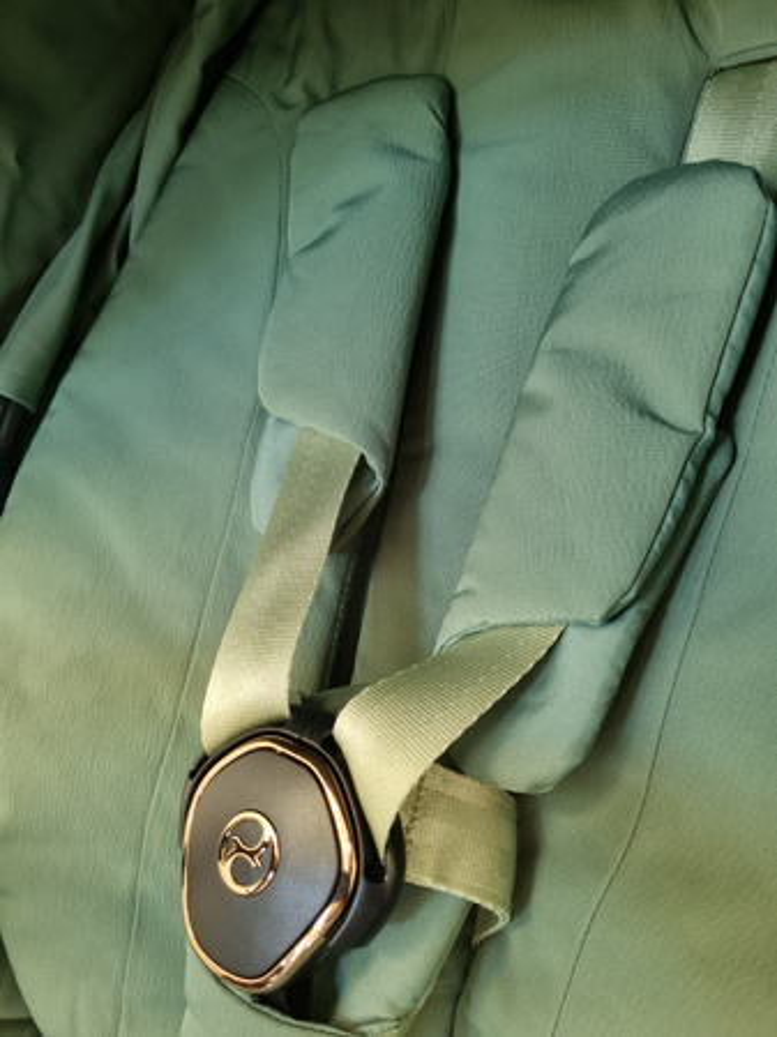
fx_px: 779
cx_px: 388
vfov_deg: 67.3
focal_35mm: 26
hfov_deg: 53.0
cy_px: 518
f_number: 1.8
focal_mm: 5.4
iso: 250
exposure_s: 1/50
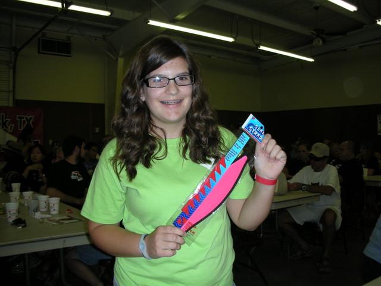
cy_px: 143
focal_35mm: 35
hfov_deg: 52.6
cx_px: 190
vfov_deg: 40.7
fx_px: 385
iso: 50
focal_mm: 5.8
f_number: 2.8
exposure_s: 1/60
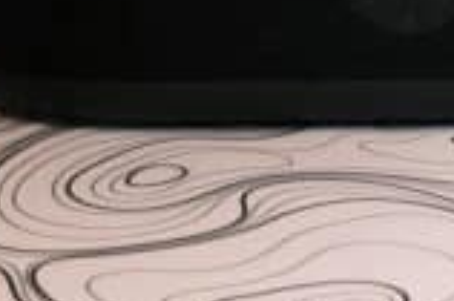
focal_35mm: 131
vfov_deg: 10.3
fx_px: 1650
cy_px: -40
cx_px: 336
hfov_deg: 15.6
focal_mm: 35.3
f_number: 8
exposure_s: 1/80
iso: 3200
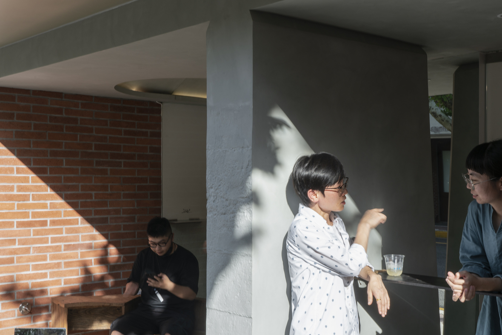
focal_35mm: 47
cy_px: 182
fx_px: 655
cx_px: 279
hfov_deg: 41.8
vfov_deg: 28.6
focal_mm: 37
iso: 100
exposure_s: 1/15
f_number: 22
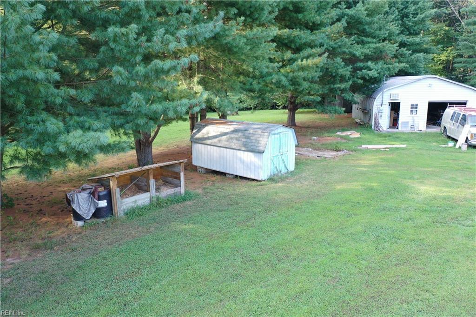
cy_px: 158
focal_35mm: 28
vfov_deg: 46.4
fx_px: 370
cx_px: 238
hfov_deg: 65.5
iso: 250
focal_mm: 10.26
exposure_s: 1/30
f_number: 2.8
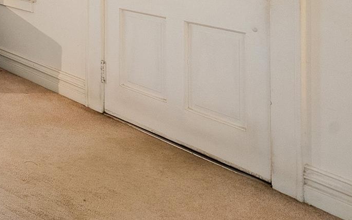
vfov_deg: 22.6
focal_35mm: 49
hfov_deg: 28.5
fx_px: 470
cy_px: -89
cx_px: -162
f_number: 6.3
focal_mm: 16
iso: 1250
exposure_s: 1/10
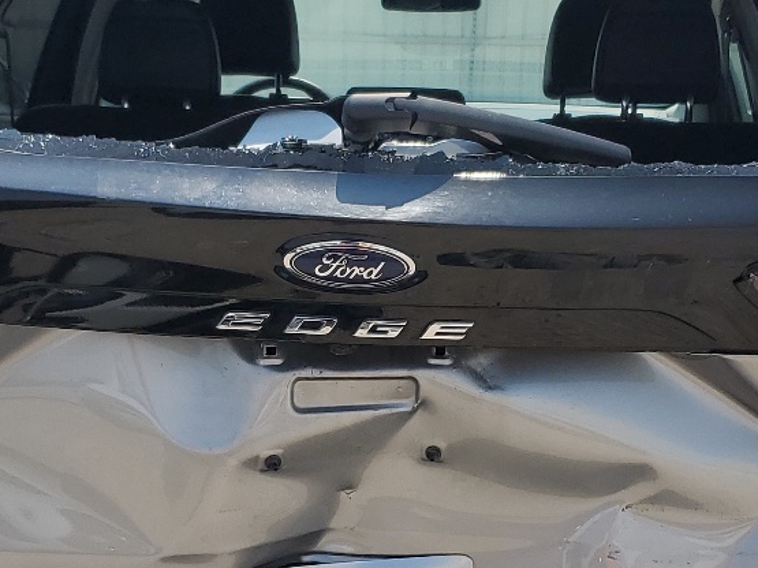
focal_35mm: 75
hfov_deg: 26.0
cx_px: 362
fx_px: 1642
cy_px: 371
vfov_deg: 19.6
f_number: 1.5
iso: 50
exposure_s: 1/5000
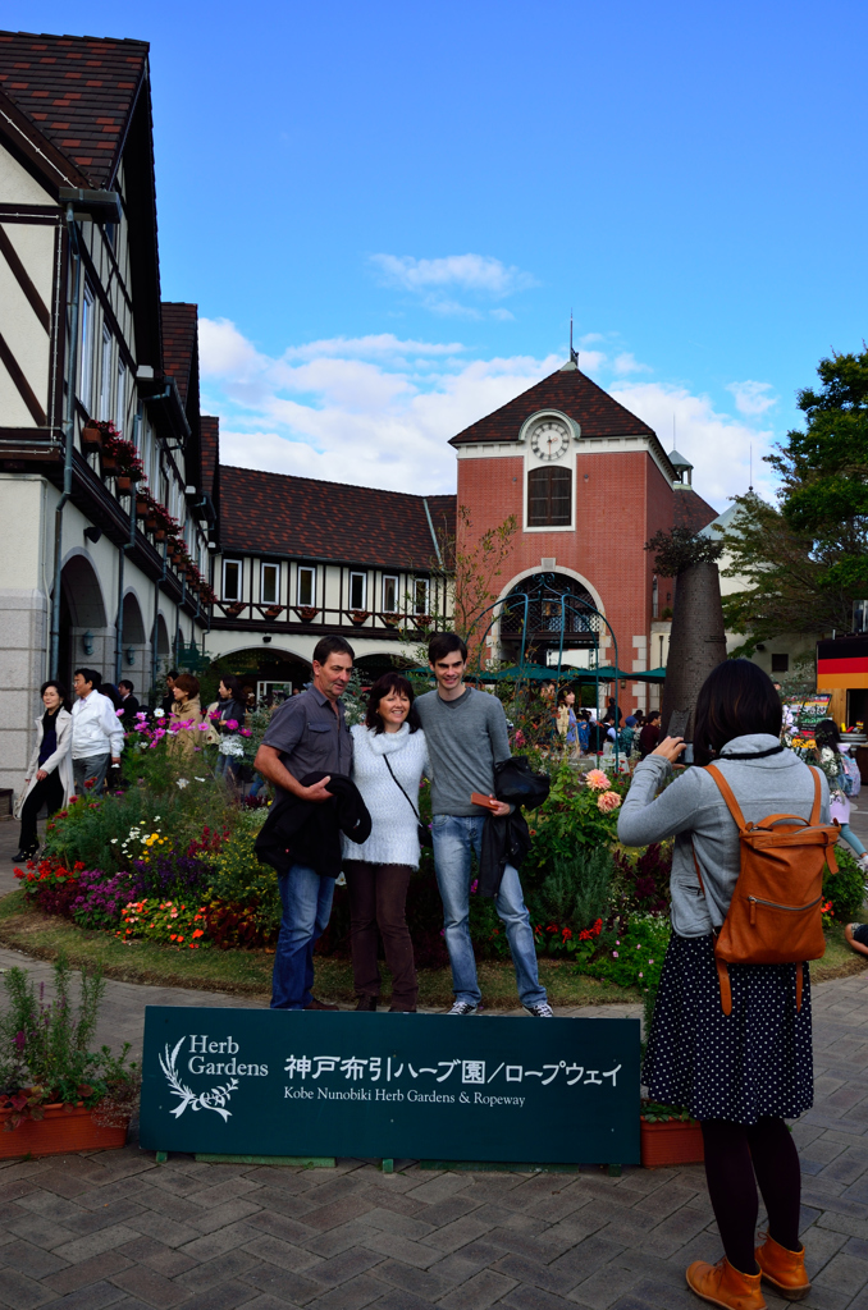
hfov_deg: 39.8
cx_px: 434
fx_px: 1199
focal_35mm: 33
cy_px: 655
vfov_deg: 57.3
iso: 100
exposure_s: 1/200
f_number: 8
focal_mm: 22
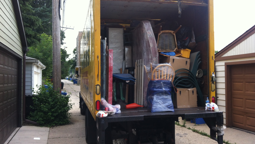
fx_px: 264
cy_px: 67
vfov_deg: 30.4
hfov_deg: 51.6
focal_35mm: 39
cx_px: 127
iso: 80
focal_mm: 3.85
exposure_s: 1/269
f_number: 2.8
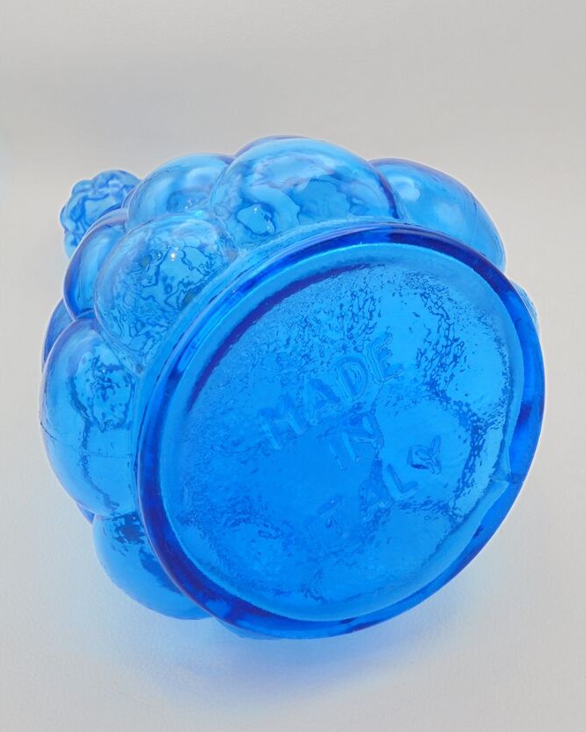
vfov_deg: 50.3
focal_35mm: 36
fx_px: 780
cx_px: 296
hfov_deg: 41.2
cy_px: 385
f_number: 4
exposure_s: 1/30
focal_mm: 6.1
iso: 100
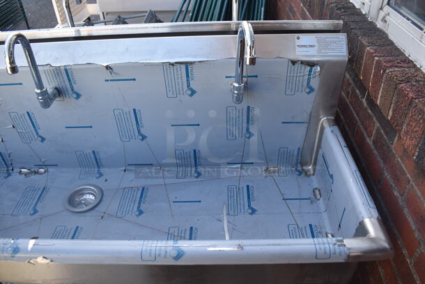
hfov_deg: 67.3
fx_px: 319
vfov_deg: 48.0
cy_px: 142
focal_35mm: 27
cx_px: 212
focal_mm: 18
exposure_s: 1/125
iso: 250
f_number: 5.6
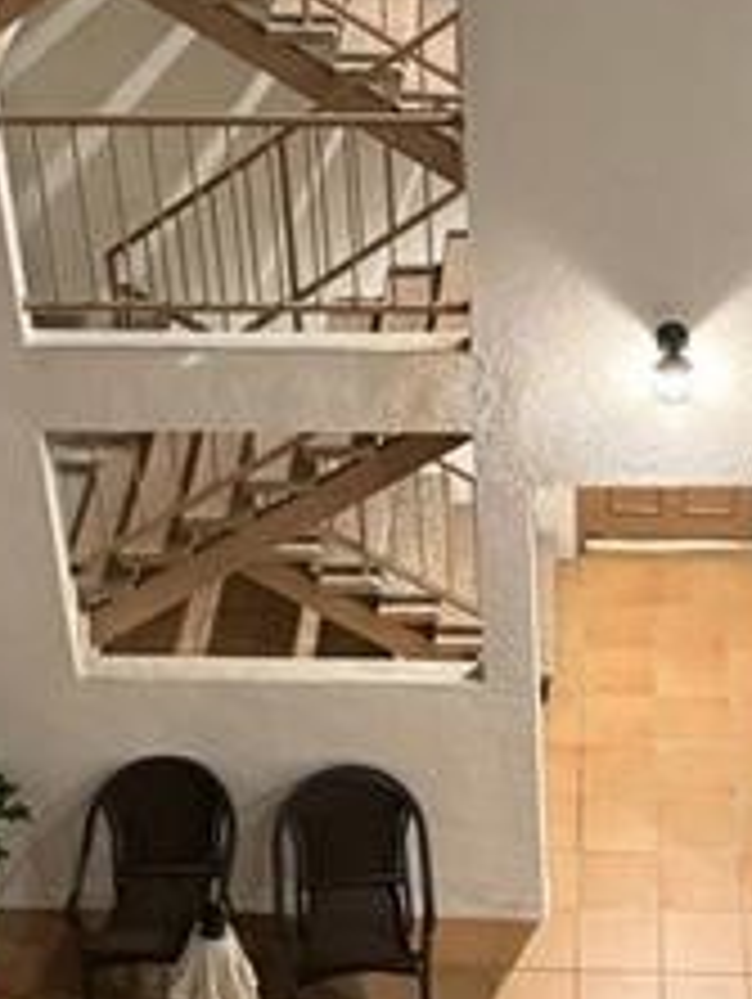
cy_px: 374
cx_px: 441
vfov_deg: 23.5
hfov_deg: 17.8
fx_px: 2400
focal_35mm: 83
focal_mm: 6.86
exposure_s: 1/60
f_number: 1.78
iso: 800
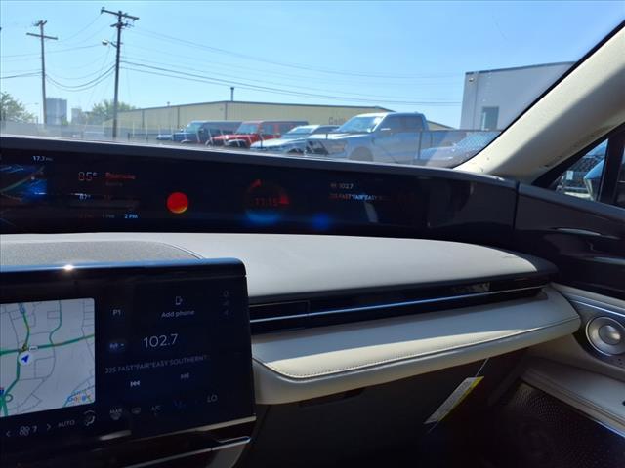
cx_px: 312
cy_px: 234
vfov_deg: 51.4
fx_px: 487
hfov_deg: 65.3
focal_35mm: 27
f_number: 1.9
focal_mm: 3.58
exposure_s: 1/1667
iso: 40
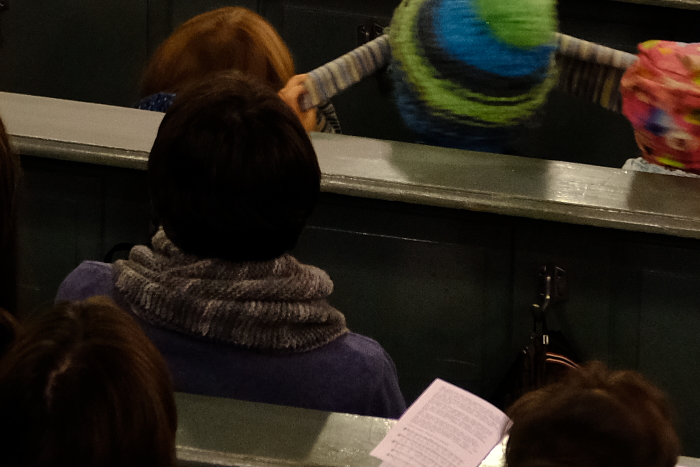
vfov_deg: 3.8
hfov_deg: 5.8
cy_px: -443
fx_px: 6922
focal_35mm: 356
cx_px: 115
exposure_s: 1/10
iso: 1600
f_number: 4
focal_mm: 55
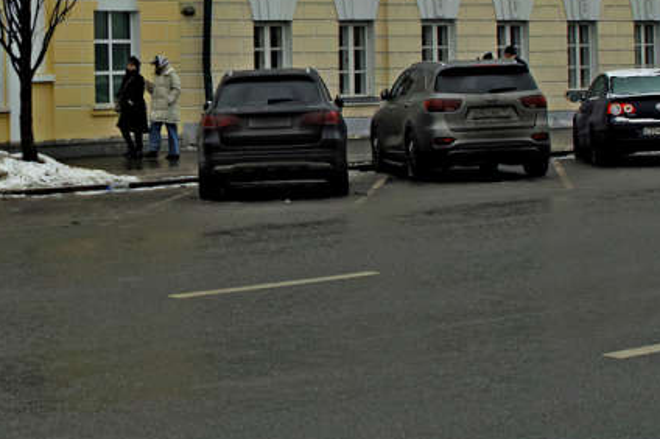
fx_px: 1868
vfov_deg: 13.3
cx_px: 19
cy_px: 26
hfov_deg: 19.5
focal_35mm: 102
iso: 200
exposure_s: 1/60
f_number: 4.5
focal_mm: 24
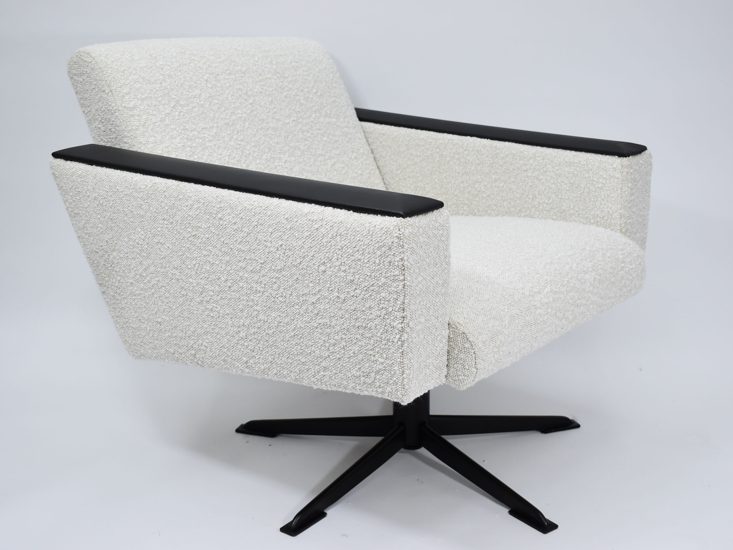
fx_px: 910
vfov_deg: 33.6
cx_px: 368
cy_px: 280
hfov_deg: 43.9
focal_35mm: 43
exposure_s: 1/125
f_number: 5
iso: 800
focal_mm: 26
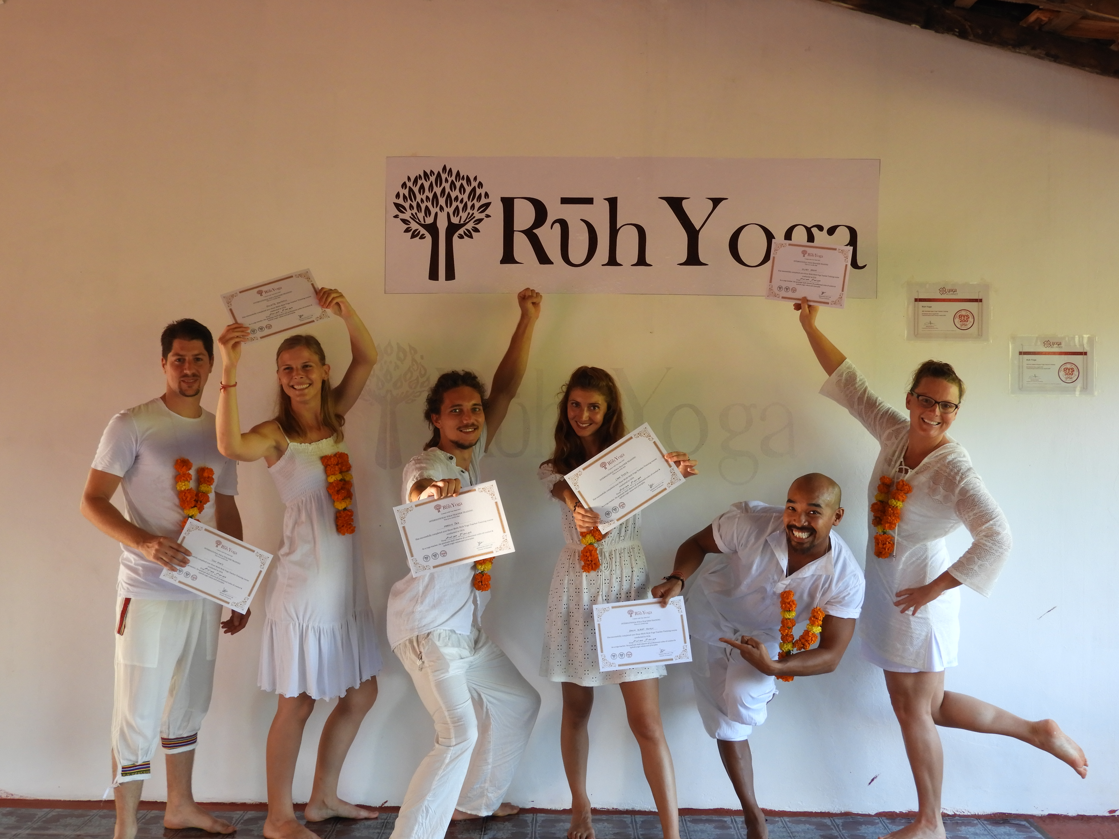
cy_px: 420
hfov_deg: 46.8
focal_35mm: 40
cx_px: 560
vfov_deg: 36.0
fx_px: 1293
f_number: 3.8
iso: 160
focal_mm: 7.2
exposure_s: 1/30
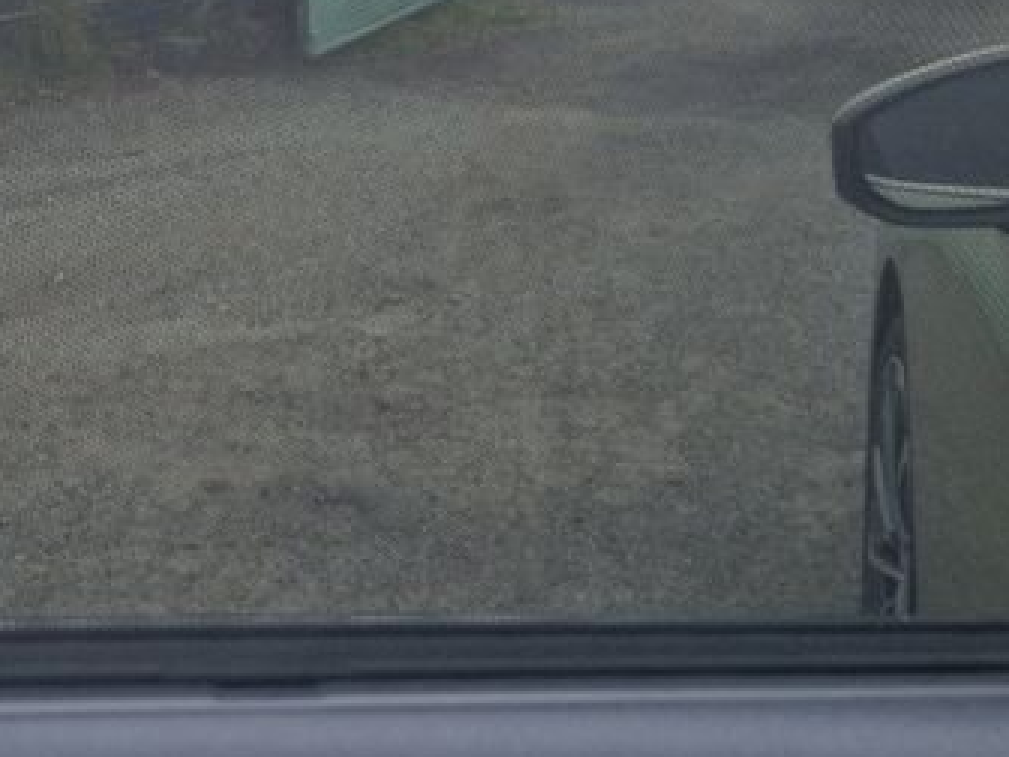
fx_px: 2040
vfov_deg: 21.0
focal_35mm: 70
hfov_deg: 27.4
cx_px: 255
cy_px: 294
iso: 250
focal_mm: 5.4
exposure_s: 1/100
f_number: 1.8
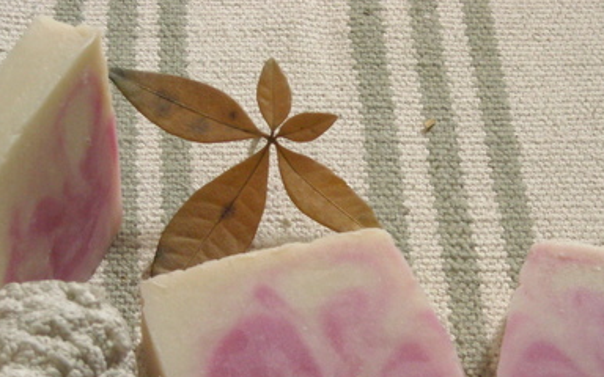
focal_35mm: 126
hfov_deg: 16.6
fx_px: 2074
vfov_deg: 10.4
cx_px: 344
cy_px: 313
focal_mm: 12.3
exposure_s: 1/33
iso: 400
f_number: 3.9
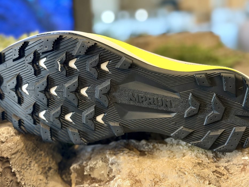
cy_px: 103
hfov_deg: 31.2
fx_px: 446
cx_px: 122
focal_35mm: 62
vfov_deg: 23.6
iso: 320
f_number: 1.78
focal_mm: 6.76
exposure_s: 1/33
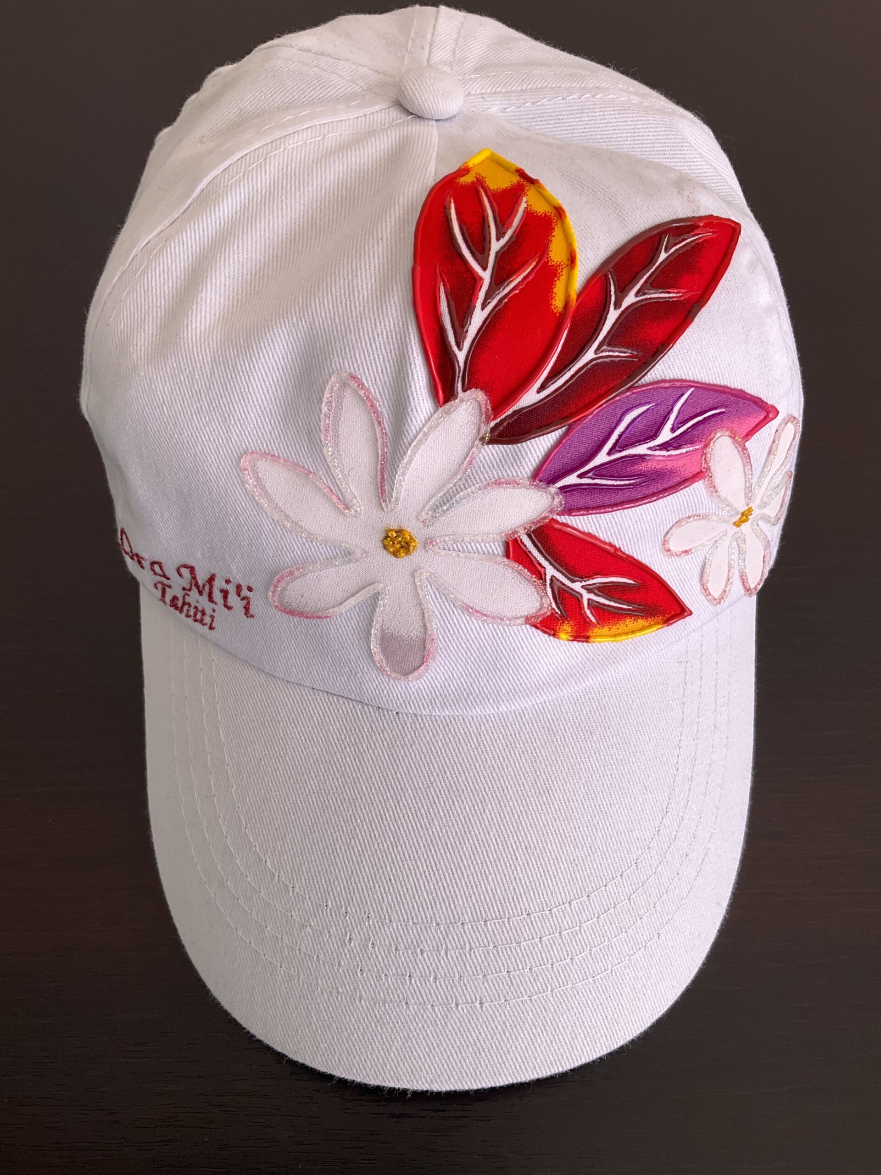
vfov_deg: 61.7
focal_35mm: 29
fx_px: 984
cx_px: 440
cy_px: 588
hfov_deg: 48.2
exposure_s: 1/123
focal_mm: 3
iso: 16
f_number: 1.8
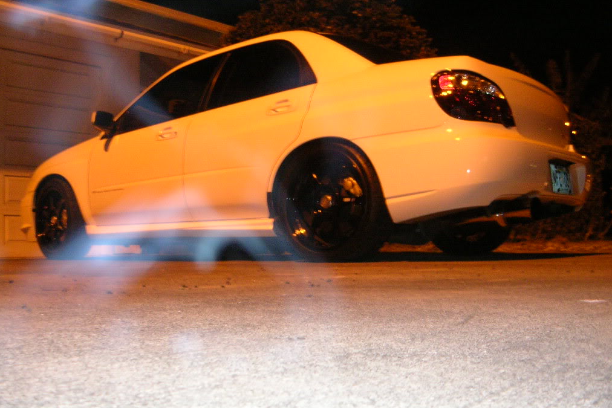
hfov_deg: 48.5
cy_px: 183
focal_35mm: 40
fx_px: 680
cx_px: 304
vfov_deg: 33.4
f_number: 2.8
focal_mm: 5.8
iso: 200
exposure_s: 1.23
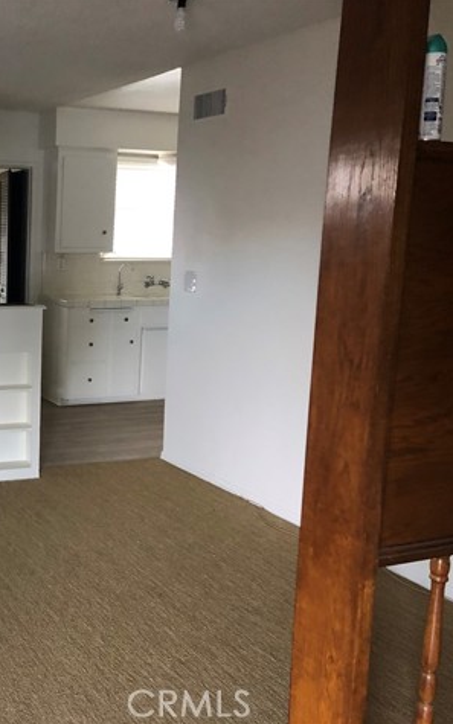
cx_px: -29
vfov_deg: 49.3
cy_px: 360
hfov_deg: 29.3
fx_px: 790
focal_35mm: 40
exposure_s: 1/15
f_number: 1.8
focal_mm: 4
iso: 80
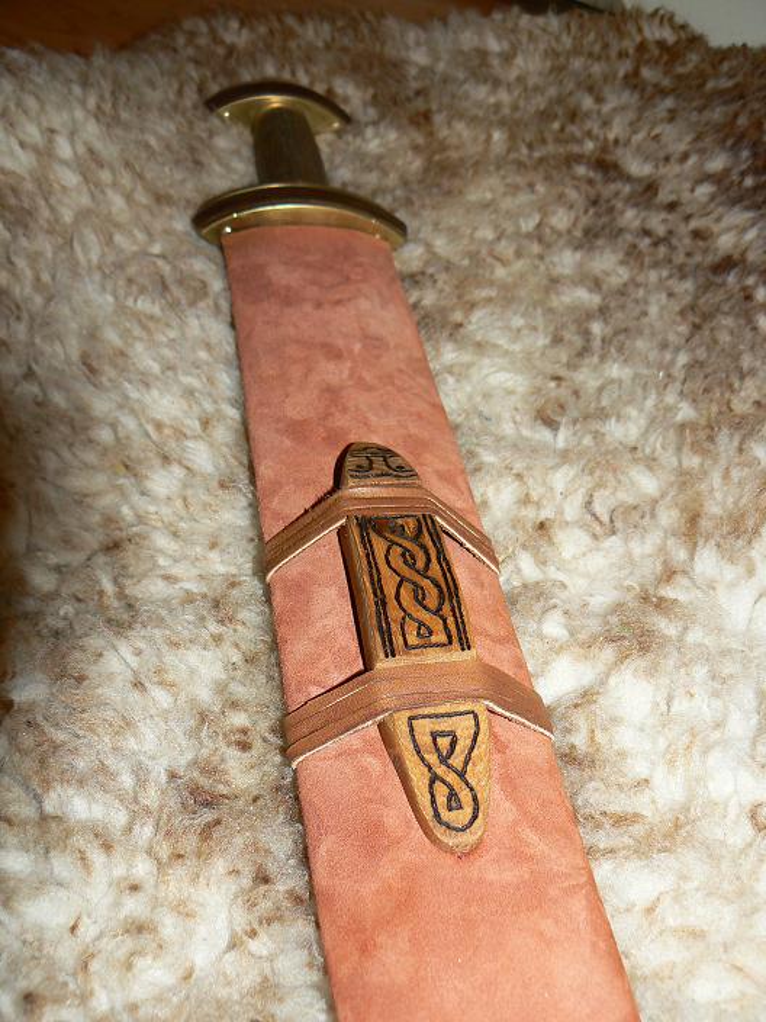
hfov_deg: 39.7
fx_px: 1062
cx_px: 383
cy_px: 511
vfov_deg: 51.4
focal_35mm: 36
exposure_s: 1/25
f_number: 2.8
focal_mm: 6
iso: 100
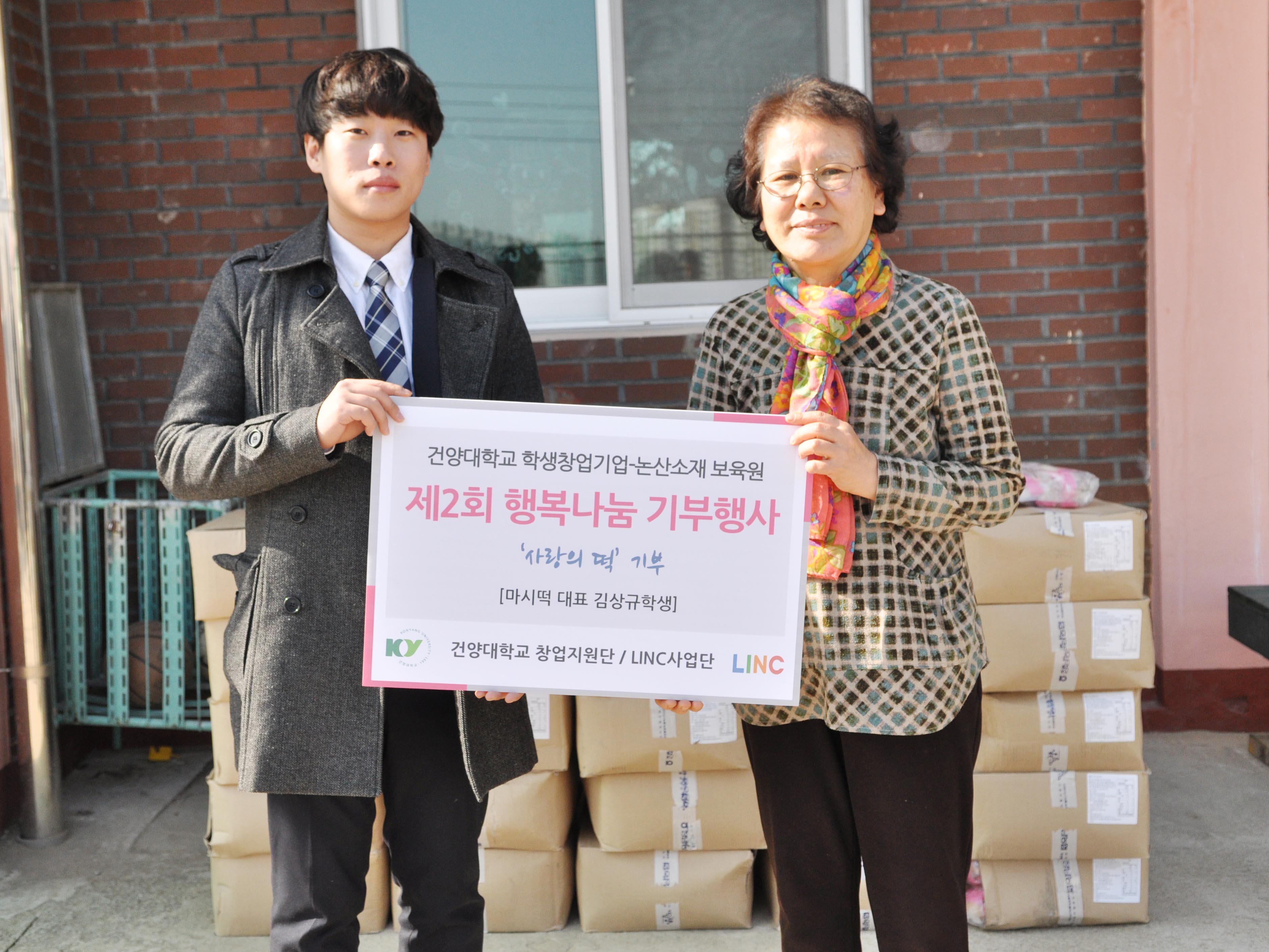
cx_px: 589
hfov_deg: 41.2
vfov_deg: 31.5
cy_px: 474
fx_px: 1686
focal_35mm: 46
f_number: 5
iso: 500
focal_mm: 28
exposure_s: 1/2000
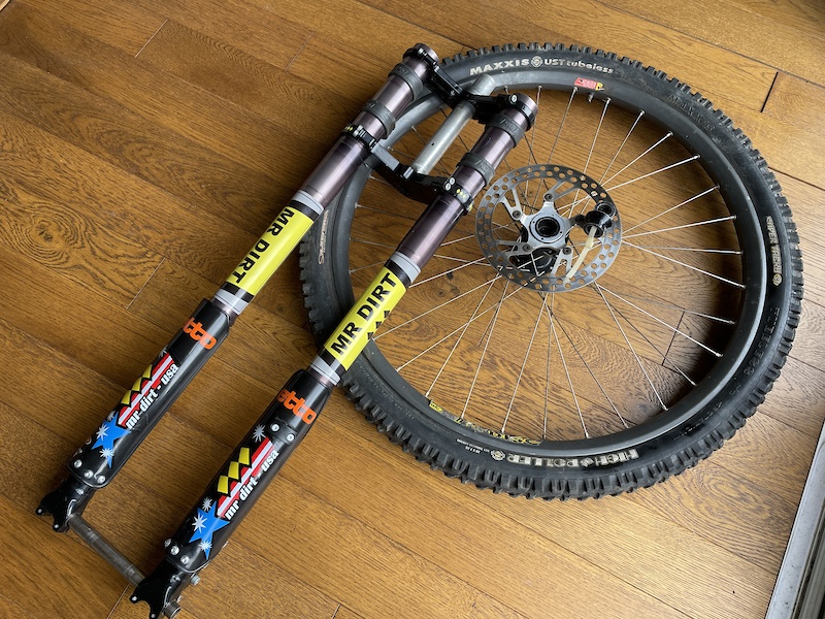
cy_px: 310
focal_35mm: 26
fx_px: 620
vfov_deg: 53.1
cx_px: 412
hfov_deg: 67.3
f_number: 1.6
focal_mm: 4.2
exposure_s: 1/121
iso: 80
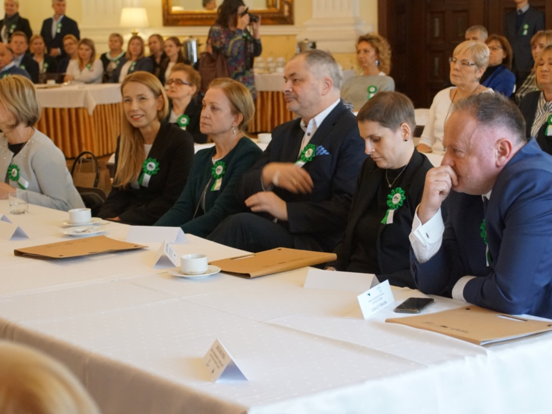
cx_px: 275
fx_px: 1308
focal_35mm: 82
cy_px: 205
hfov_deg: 23.8
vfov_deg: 18.0
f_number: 5
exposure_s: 1/40
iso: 3200
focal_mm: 50
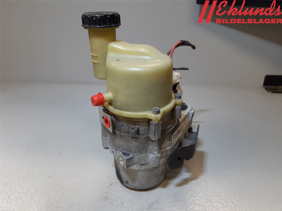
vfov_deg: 53.1
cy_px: 106
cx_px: 141
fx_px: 212
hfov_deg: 67.3
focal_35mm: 26
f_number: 1.7
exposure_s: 1/50
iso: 64
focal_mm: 3.93
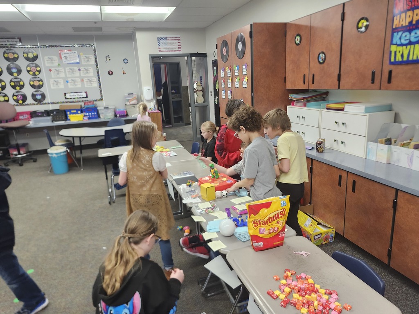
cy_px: 157
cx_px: 210
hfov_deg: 73.9
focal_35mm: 23
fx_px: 278
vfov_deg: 58.9
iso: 500
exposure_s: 1/120
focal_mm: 5.54
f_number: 1.8
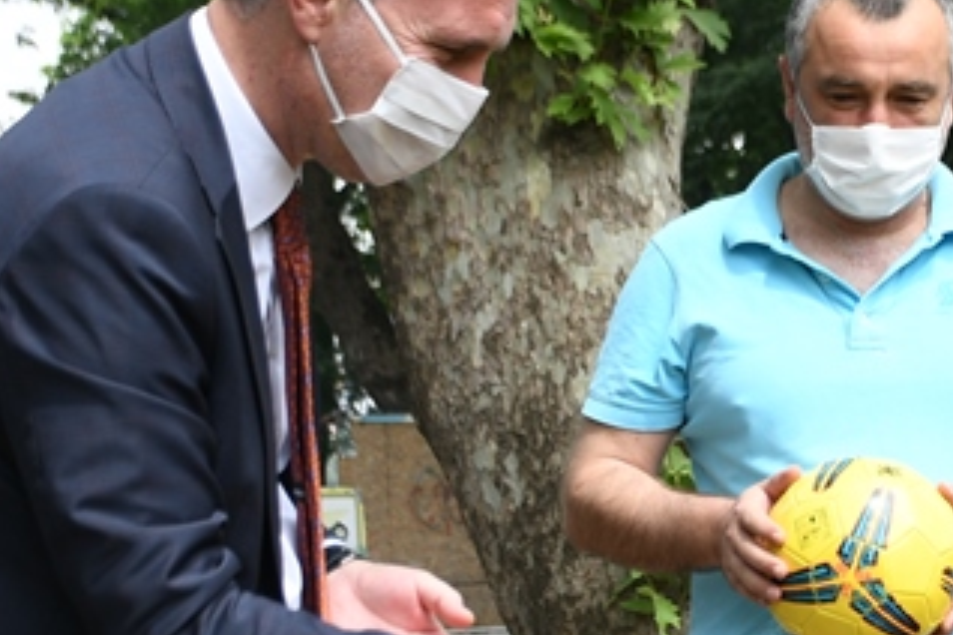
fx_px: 3838
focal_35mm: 145
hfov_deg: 14.0
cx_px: 824
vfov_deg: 9.4
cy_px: 529
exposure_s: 1/200
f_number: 4
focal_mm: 30
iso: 100
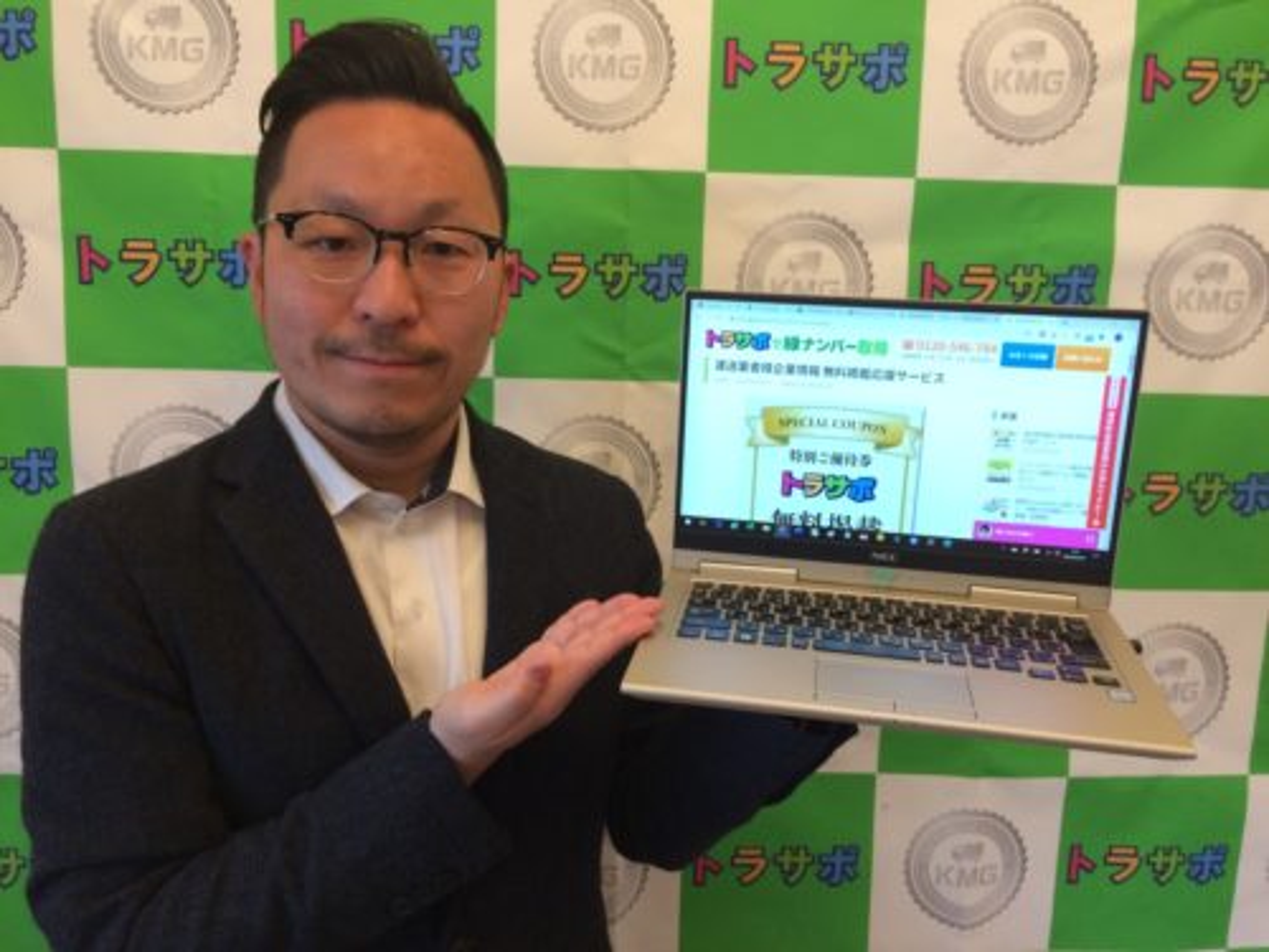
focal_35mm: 29
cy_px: 476
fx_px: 1063
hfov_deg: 61.7
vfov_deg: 48.2
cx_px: 634
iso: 160
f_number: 2.2
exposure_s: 1/30
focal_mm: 4.15
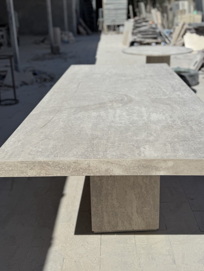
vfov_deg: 47.5
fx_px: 306
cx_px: 110
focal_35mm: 39
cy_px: 104
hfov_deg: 36.8
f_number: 1.78
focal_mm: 6.76
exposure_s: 1/15152
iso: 64
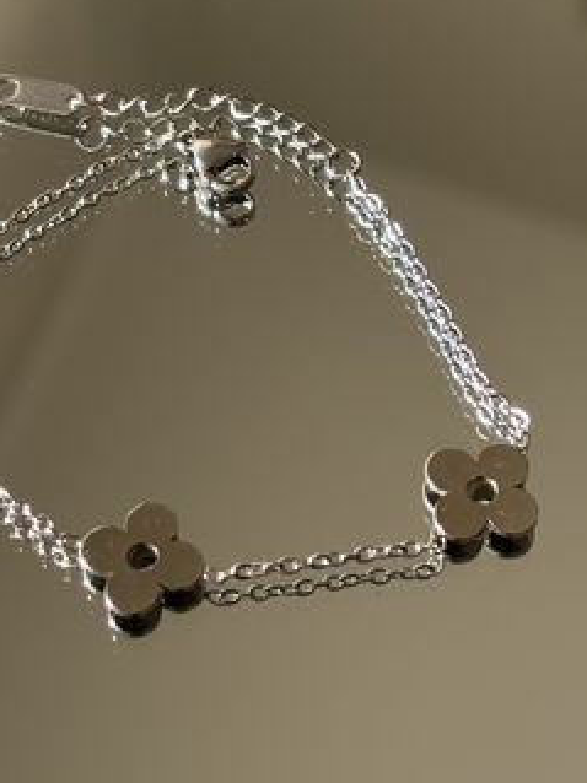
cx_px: 211
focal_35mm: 87
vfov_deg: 22.4
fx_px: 1968
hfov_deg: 16.9
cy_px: 244
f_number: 1.6
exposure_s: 1/910
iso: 32
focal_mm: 5.96
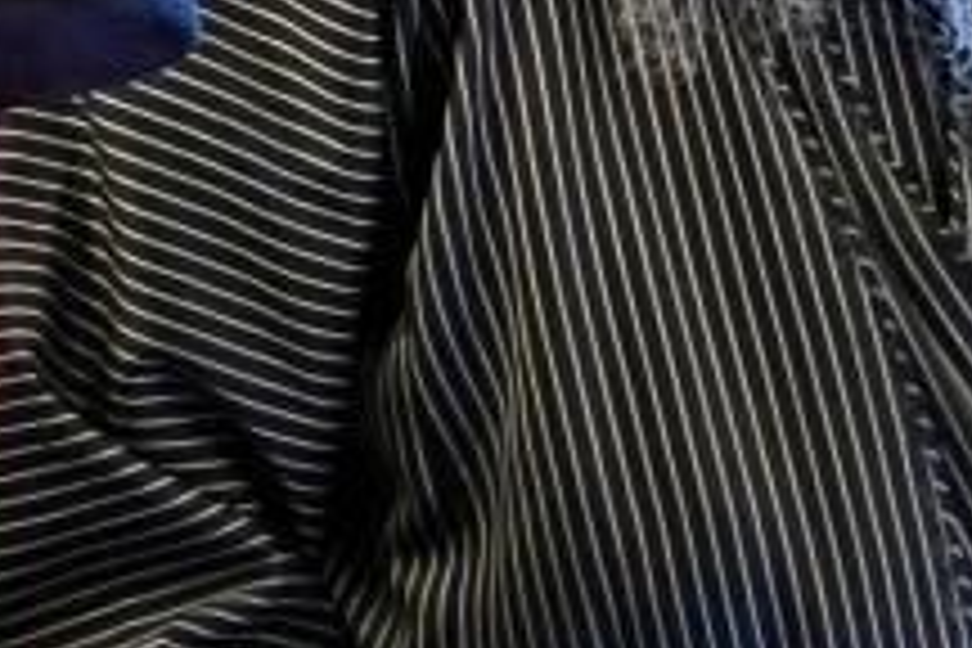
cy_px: 508
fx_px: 13445
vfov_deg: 2.8
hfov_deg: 4.1
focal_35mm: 498
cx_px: 468
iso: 1250
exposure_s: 1/125
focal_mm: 70
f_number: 4
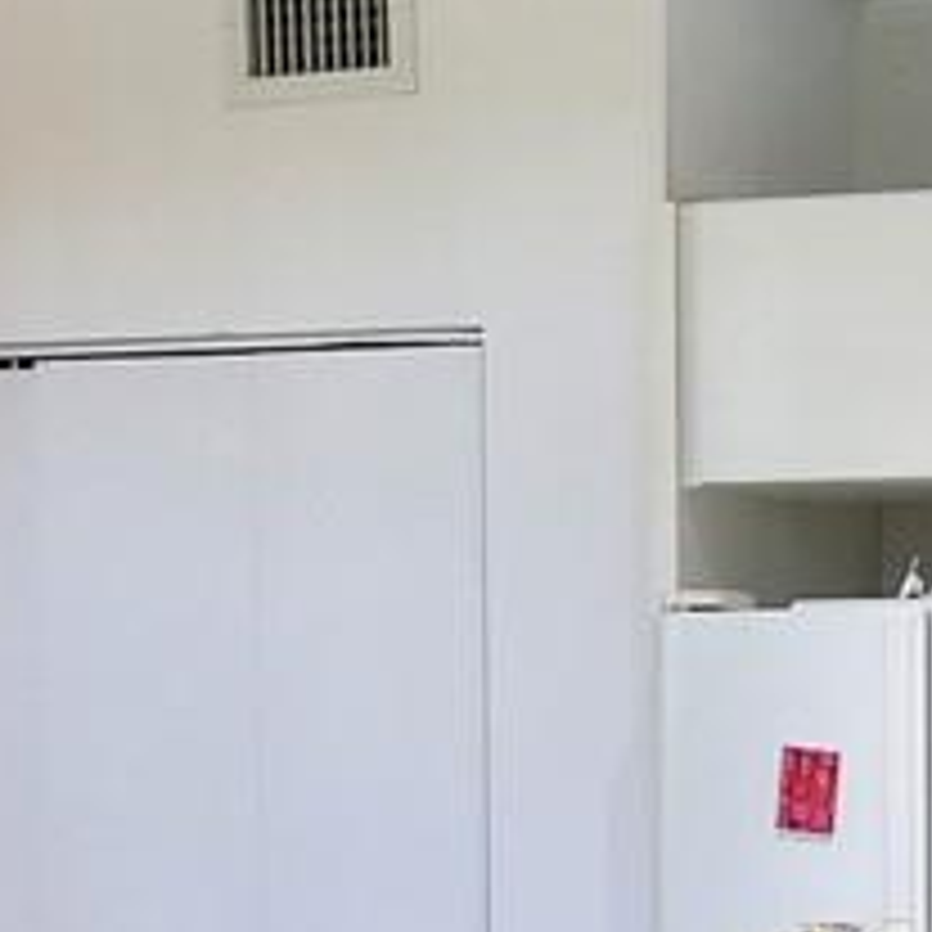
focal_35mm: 89
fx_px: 2711
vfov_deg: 19.1
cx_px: 1099
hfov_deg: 18.5
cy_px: 851
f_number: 2.2
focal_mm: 2.2
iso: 125
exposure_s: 1/60
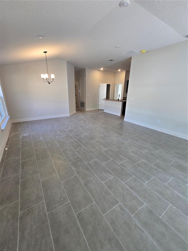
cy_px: 126
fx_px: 94
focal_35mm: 13
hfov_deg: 89.9
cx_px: 94
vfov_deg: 106.2
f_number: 2.2
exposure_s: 1/60
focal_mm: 2.2
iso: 100
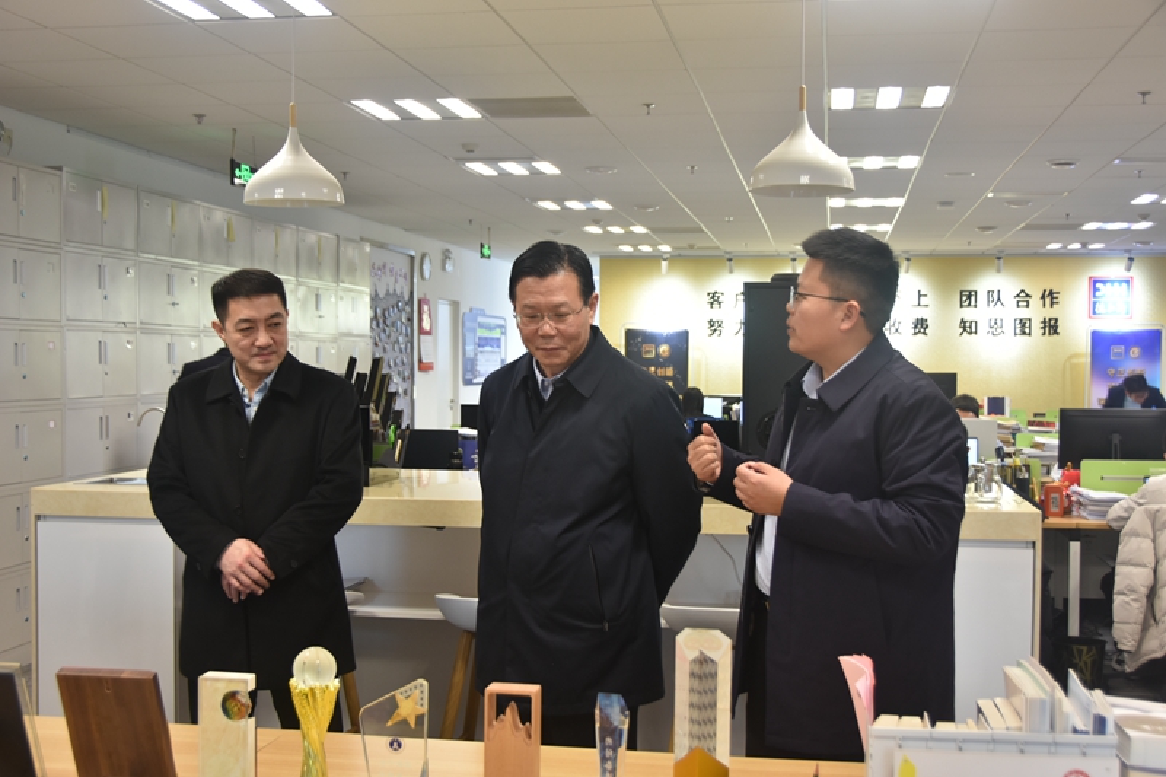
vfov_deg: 30.8
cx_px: 583
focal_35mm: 44
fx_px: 1409
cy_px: 388
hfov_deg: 45.0
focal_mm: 29
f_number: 4
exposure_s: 1/25
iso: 400
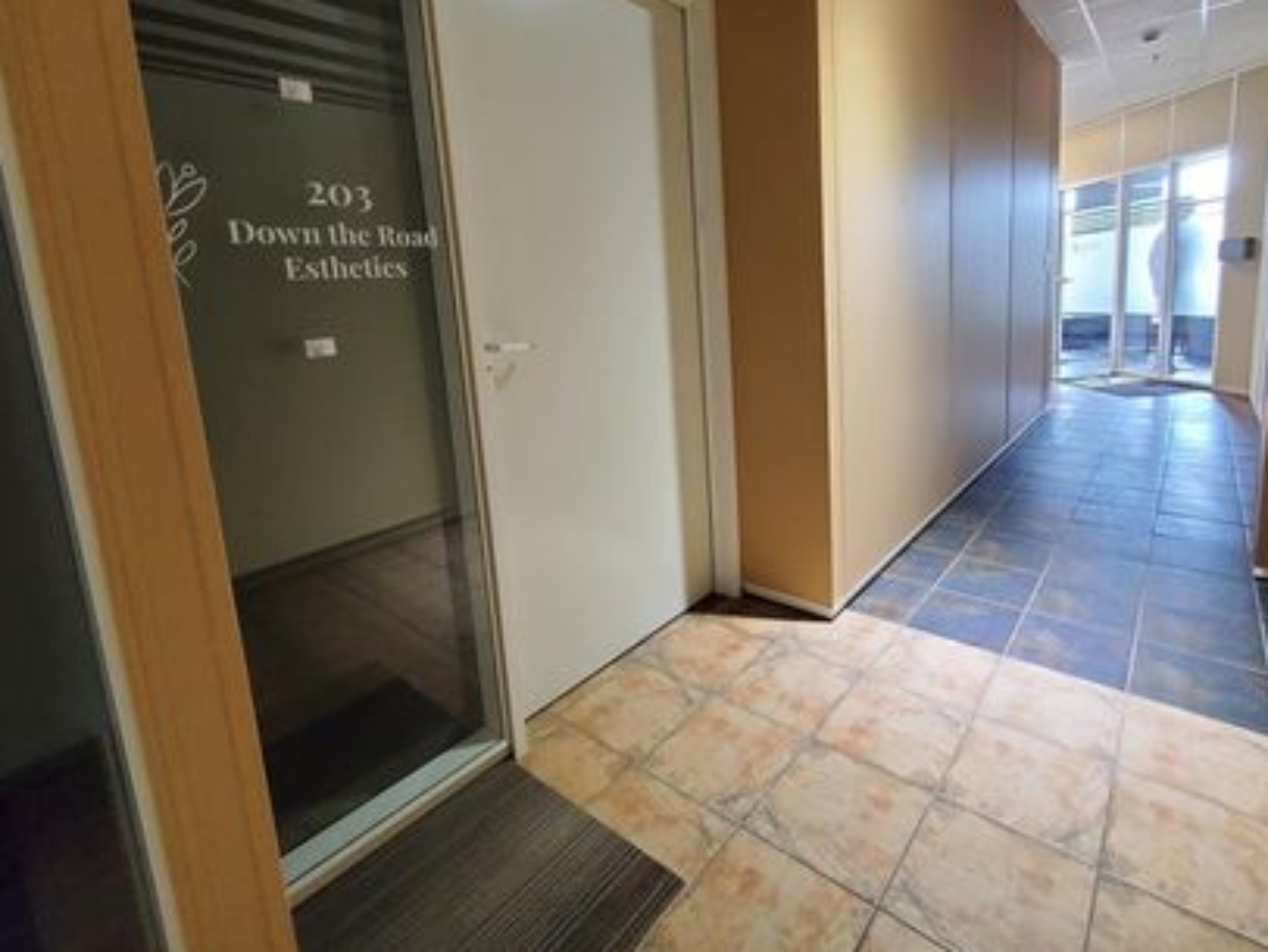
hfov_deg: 94.1
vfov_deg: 77.2
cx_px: 706
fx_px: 586
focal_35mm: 16
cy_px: 376
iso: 800
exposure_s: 1/19
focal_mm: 1.8
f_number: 2.2
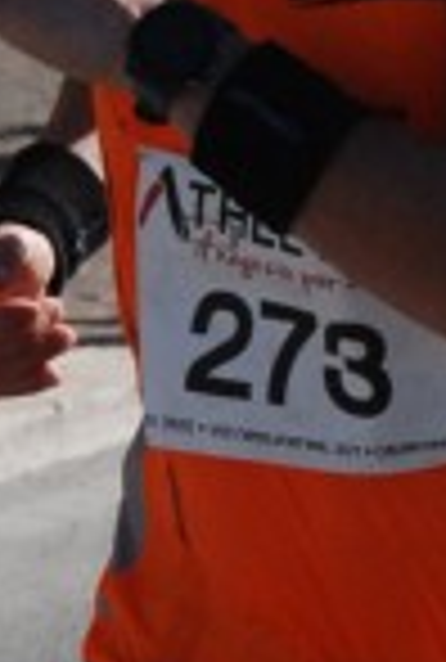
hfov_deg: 3.0
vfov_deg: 4.5
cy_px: 324
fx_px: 8489
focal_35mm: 460
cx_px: -65
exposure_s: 1/2000
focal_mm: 75
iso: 1000
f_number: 8
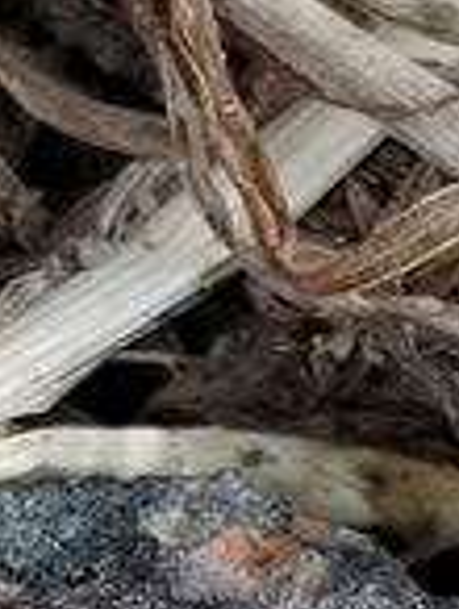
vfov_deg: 7.6
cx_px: 63
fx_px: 4478
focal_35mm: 254
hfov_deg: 5.9
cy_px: 959
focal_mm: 4.75
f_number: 1.8
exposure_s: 1/179
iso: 100
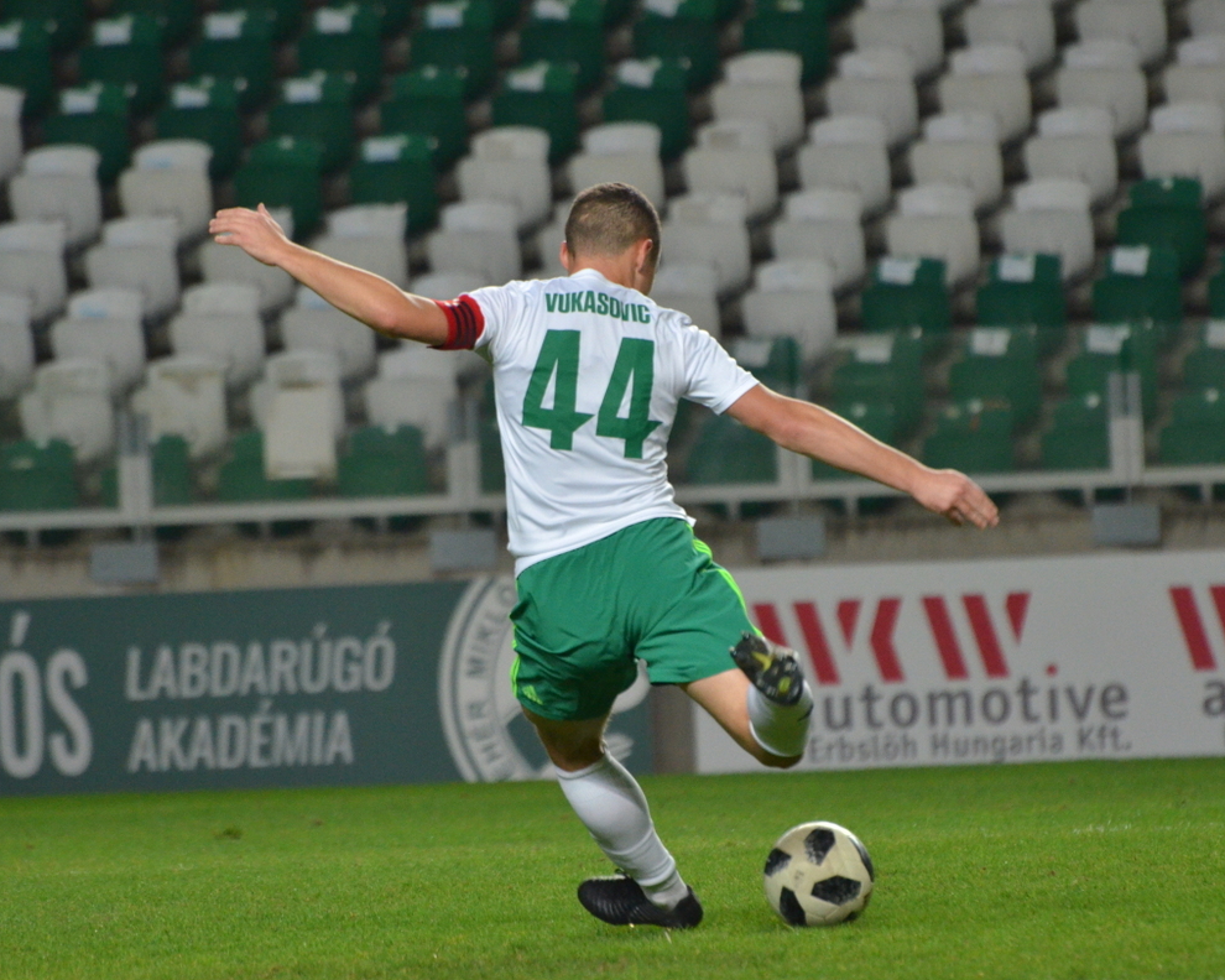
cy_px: 491
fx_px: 18526
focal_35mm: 511
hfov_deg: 3.8
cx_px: 605
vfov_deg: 3.0
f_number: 5.6
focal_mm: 300
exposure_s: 1/400
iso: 2000
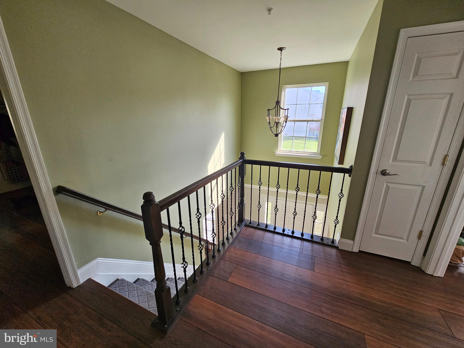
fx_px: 174
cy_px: 174
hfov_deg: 106.2
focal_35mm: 13
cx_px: 232
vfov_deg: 89.9
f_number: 2.2
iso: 125
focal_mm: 2.2
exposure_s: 1/207
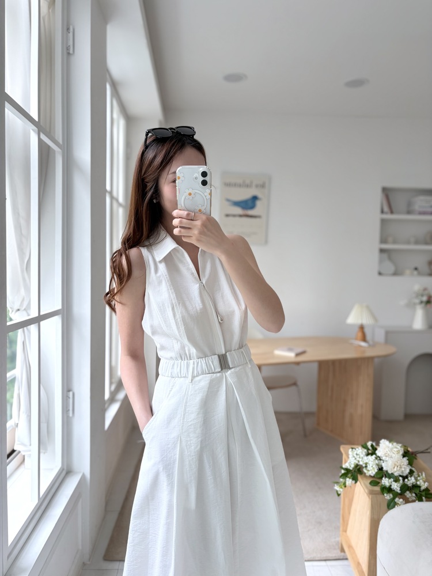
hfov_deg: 53.1
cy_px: 288
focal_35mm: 26
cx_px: 216
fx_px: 433
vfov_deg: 67.3
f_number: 1.6
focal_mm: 5.96
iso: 64
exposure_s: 1/120
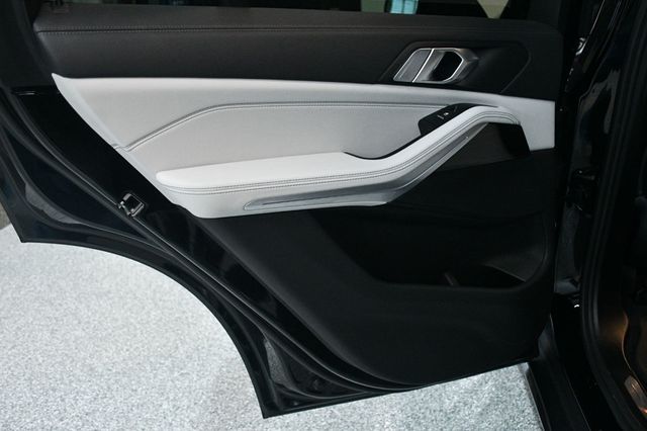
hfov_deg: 55.8
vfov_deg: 38.8
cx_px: 324
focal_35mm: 34
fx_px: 611
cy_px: 216
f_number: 3.8
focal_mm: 23
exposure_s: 1/125
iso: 3200
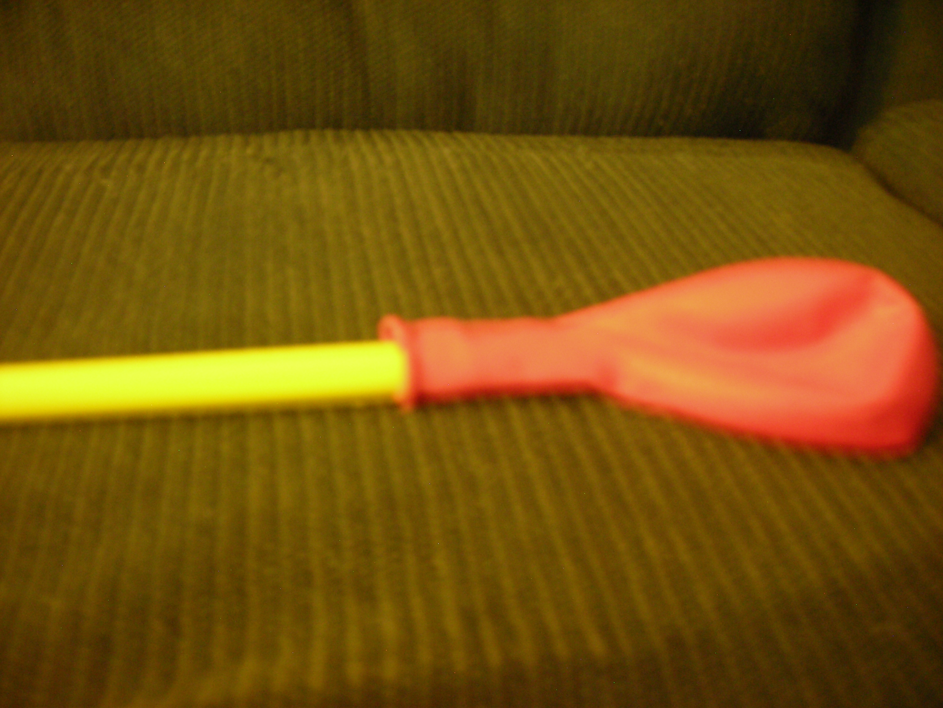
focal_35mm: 38
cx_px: 472
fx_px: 1035
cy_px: 354
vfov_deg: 37.7
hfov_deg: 49.0
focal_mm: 6.3
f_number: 3.2
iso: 200
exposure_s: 1
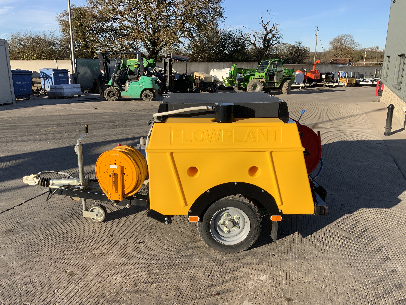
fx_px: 340
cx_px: 203
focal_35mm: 29
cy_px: 152
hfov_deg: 61.7
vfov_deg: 48.2
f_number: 1.8
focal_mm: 3
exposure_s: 1/1984
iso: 20
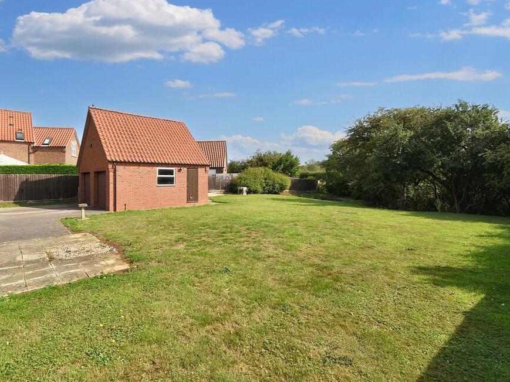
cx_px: 212
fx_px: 250
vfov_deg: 74.7
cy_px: 184
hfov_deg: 90.2
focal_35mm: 17
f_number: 8
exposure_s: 1/250
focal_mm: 10
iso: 100
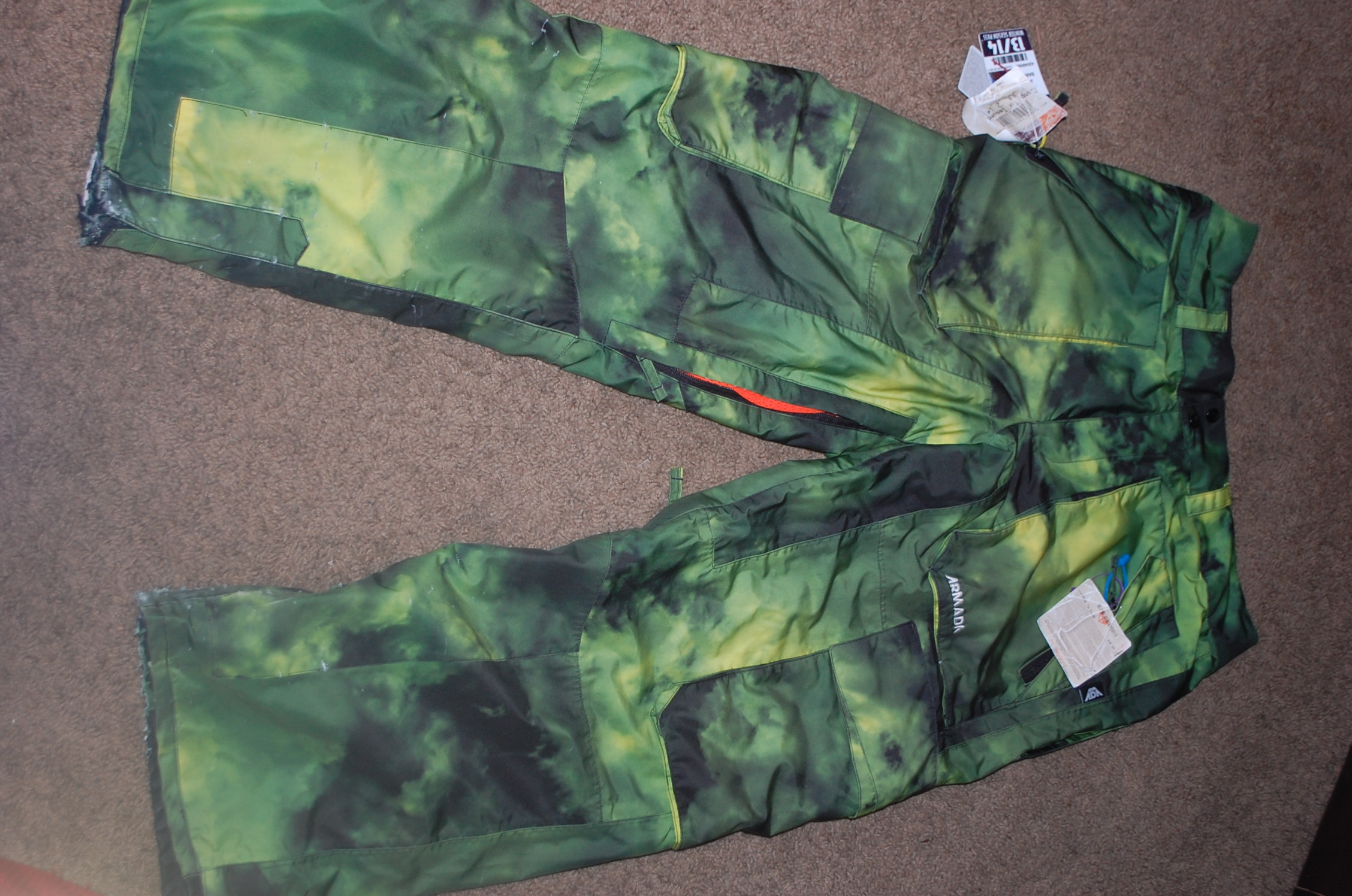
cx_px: 676
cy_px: 448
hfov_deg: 41.2
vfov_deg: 28.0
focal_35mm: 48
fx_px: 1800
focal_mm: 32
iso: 400
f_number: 5
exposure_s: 1/60
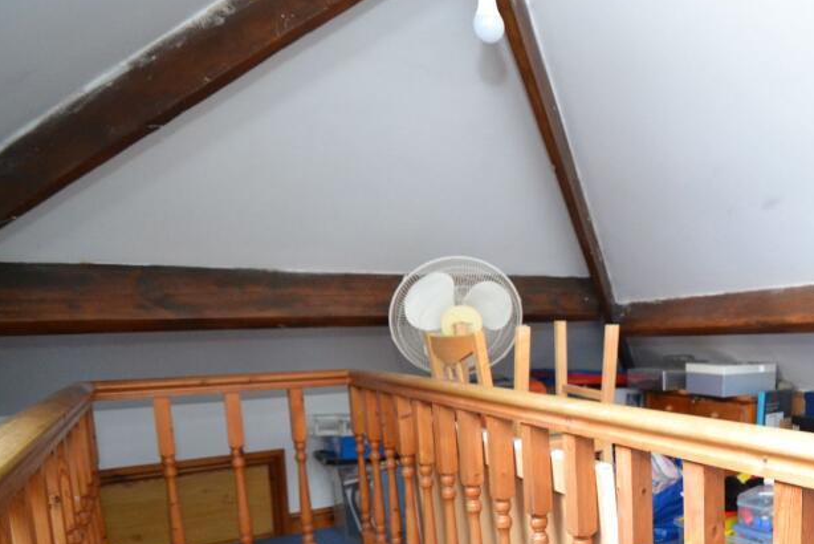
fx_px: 566
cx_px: 673
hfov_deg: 63.9
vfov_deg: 49.6
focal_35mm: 25
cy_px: 397
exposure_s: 1/60
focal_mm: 10
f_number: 3.5
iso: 2000
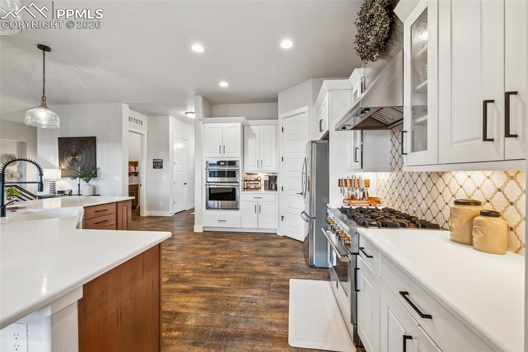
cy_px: 176
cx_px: 264
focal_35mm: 15
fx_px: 220
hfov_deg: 100.4
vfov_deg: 77.3
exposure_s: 1/6
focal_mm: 15
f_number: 11
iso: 800
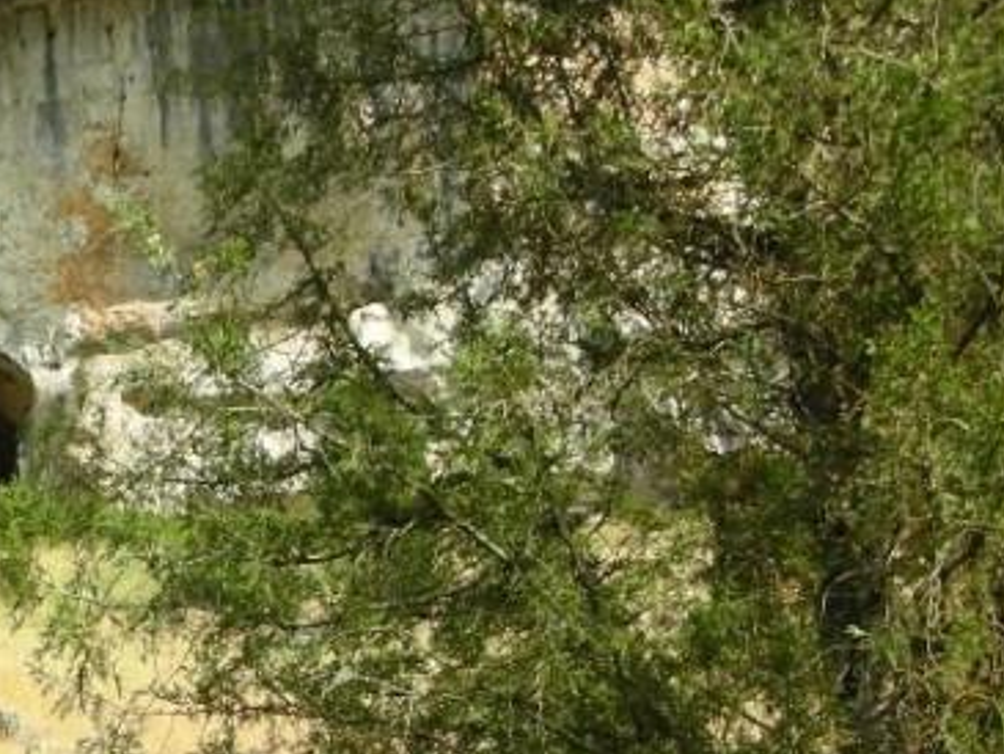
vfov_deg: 16.0
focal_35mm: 91
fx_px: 2640
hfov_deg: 20.4
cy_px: 684
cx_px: -129
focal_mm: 5.8
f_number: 3
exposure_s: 1/260
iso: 50
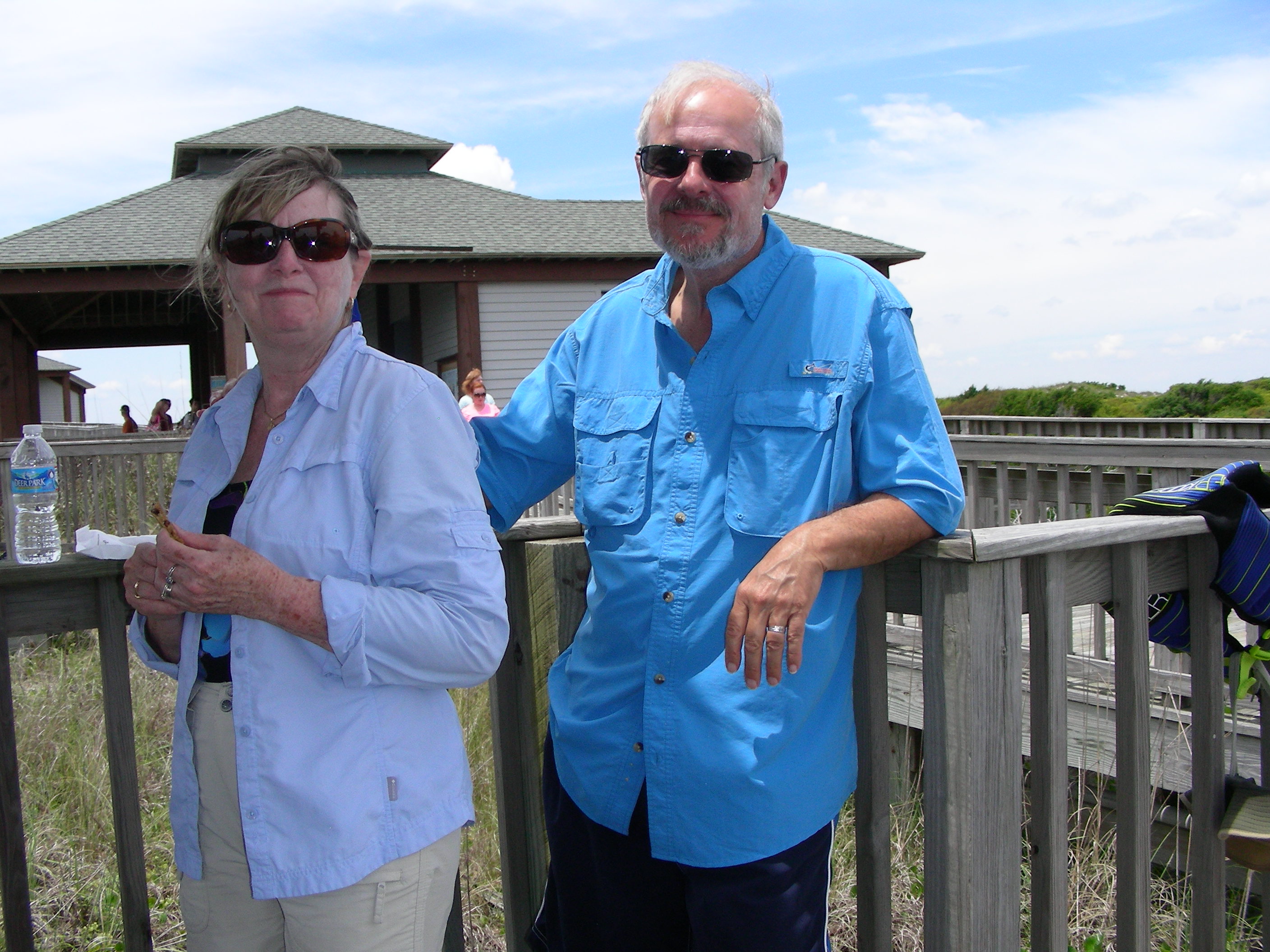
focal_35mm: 38
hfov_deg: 49.0
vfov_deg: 37.7
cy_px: 476
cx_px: 635
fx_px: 1394
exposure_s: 1/666
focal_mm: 6.3
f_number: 4
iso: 50
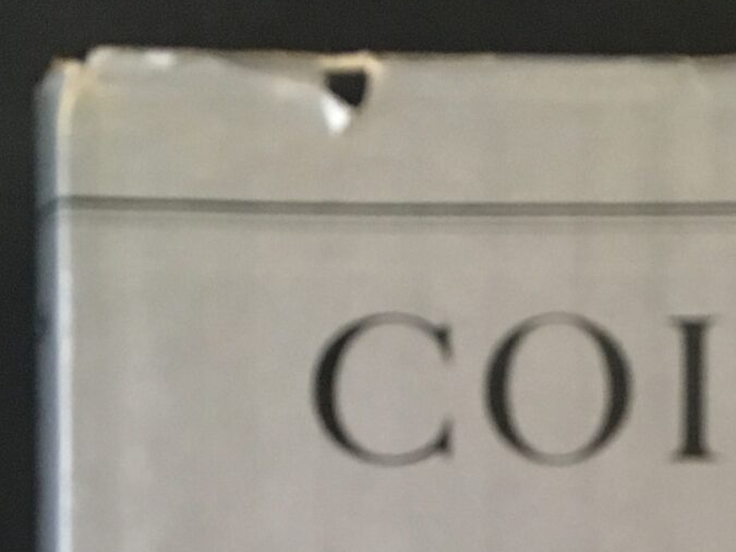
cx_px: 654
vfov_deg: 12.2
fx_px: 2338
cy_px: 1035
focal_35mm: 110
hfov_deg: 17.6
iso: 250
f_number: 2.2
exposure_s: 1/33
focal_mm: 4.15
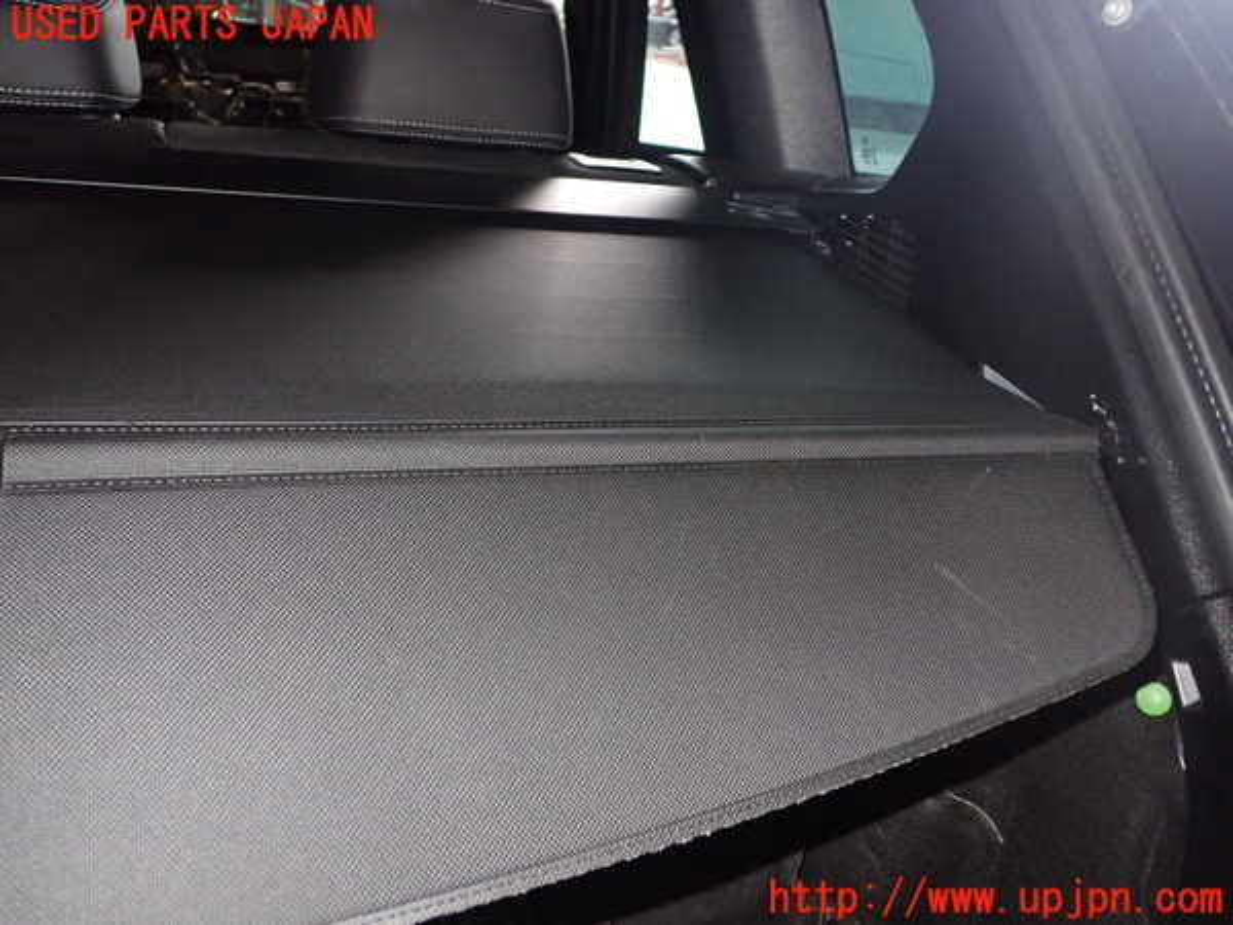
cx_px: 616
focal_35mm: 32
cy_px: 462
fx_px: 1140
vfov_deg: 44.2
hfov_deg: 56.8
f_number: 7.1
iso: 800
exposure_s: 1/30
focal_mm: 5.79
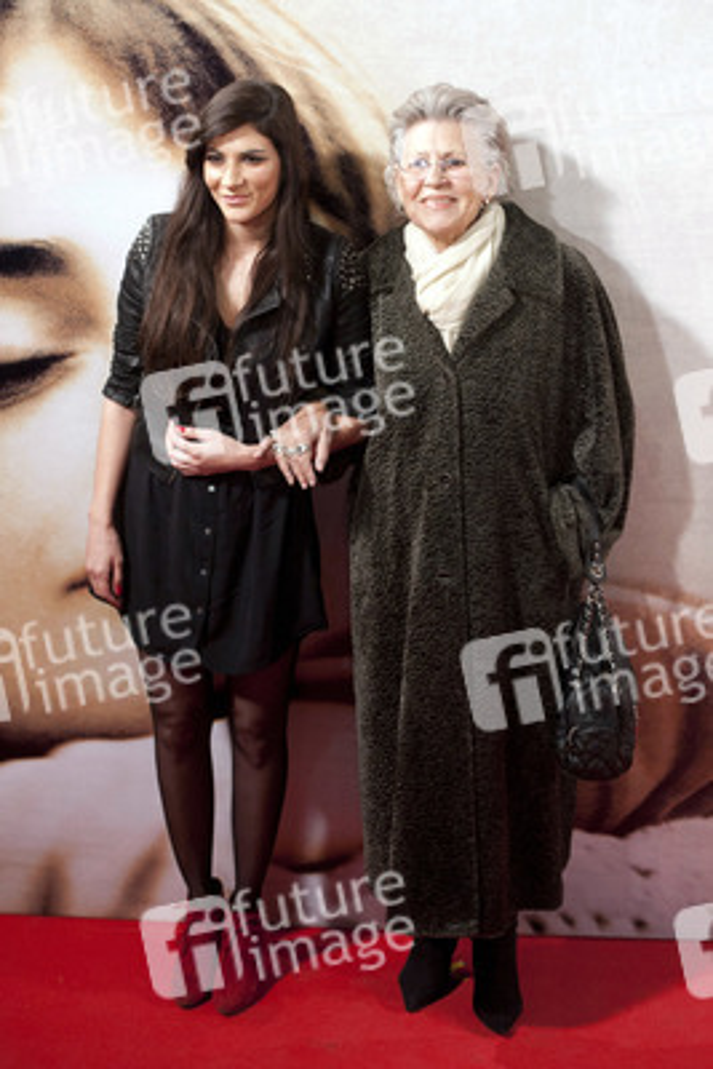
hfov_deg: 19.5
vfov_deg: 28.8
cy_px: 534
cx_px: 356
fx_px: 2078
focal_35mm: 70
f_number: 4
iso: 2000
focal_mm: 70
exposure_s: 1/200
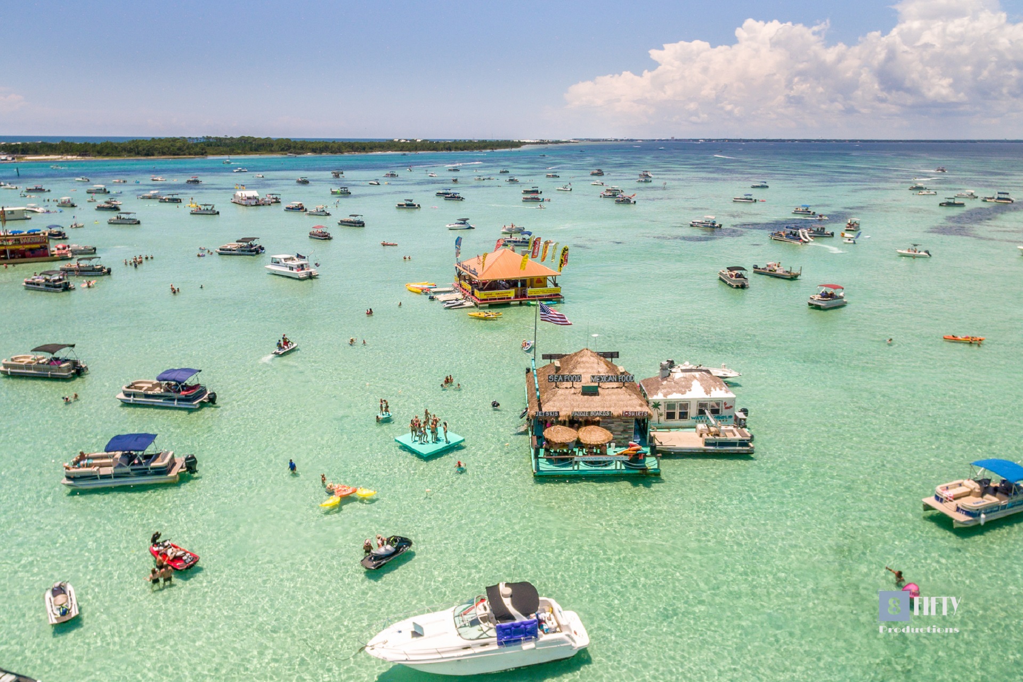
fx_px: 568
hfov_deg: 84.0
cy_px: 341
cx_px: 512
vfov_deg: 61.9
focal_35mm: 20
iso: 100
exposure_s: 1/640
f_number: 2.8
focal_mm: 3.61
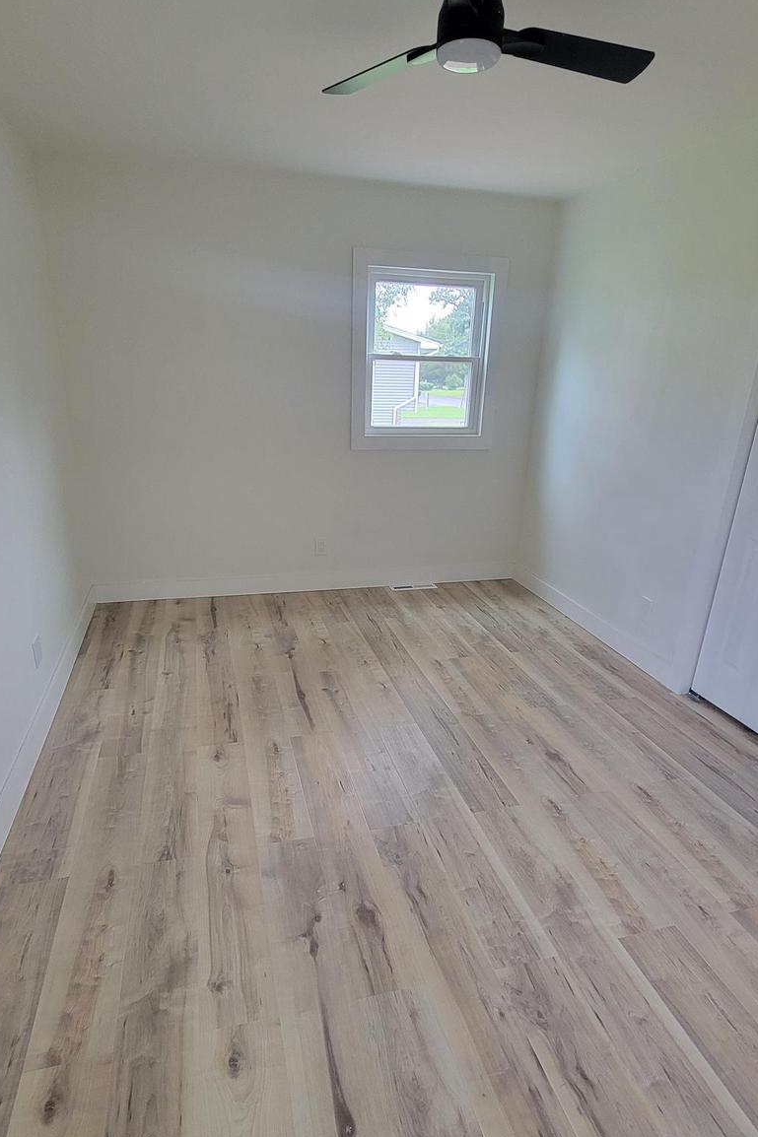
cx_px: 366
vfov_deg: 89.9
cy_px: 604
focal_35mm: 18
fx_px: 569
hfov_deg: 67.3
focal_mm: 2.2
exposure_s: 1/40
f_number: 2.2
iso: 320
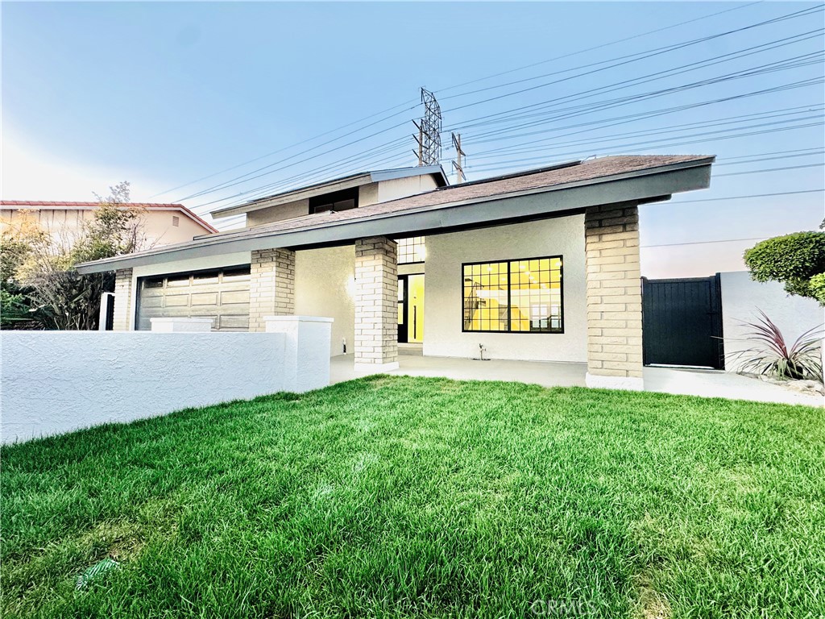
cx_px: 412
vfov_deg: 85.7
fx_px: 334
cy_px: 310
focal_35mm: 14
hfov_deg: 102.1
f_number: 2.2
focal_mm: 2.22
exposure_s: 1/120
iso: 200
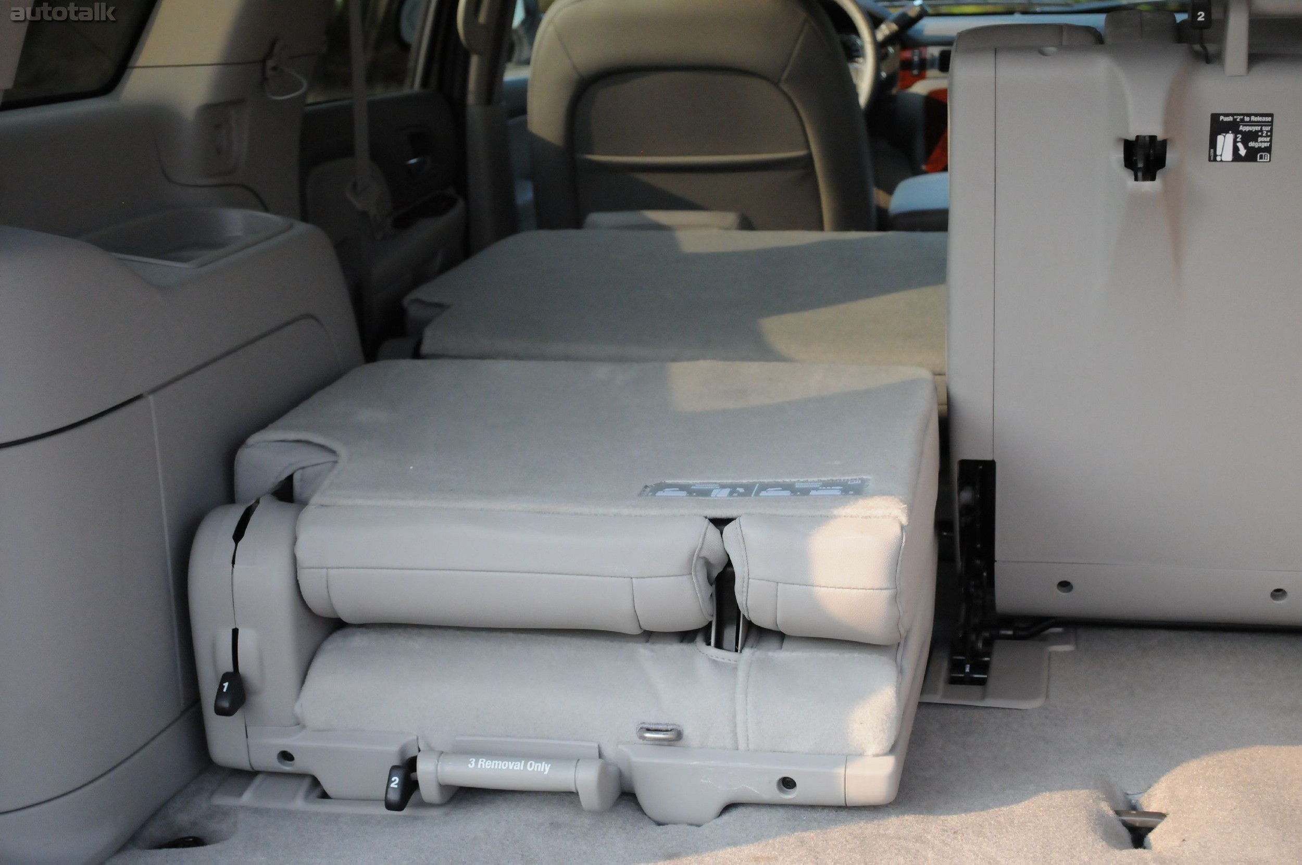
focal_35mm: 60
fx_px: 2168
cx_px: 651
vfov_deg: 22.6
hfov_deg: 33.4
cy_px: 432
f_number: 5.6
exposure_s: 1/2000
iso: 2000
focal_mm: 40
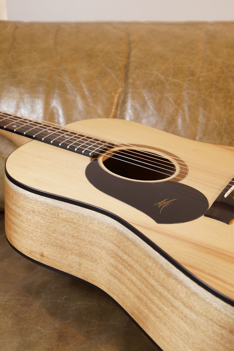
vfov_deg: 43.6
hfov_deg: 29.9
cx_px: 117
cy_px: 176
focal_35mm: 45
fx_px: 439
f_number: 5
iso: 100
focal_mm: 30
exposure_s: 1/10
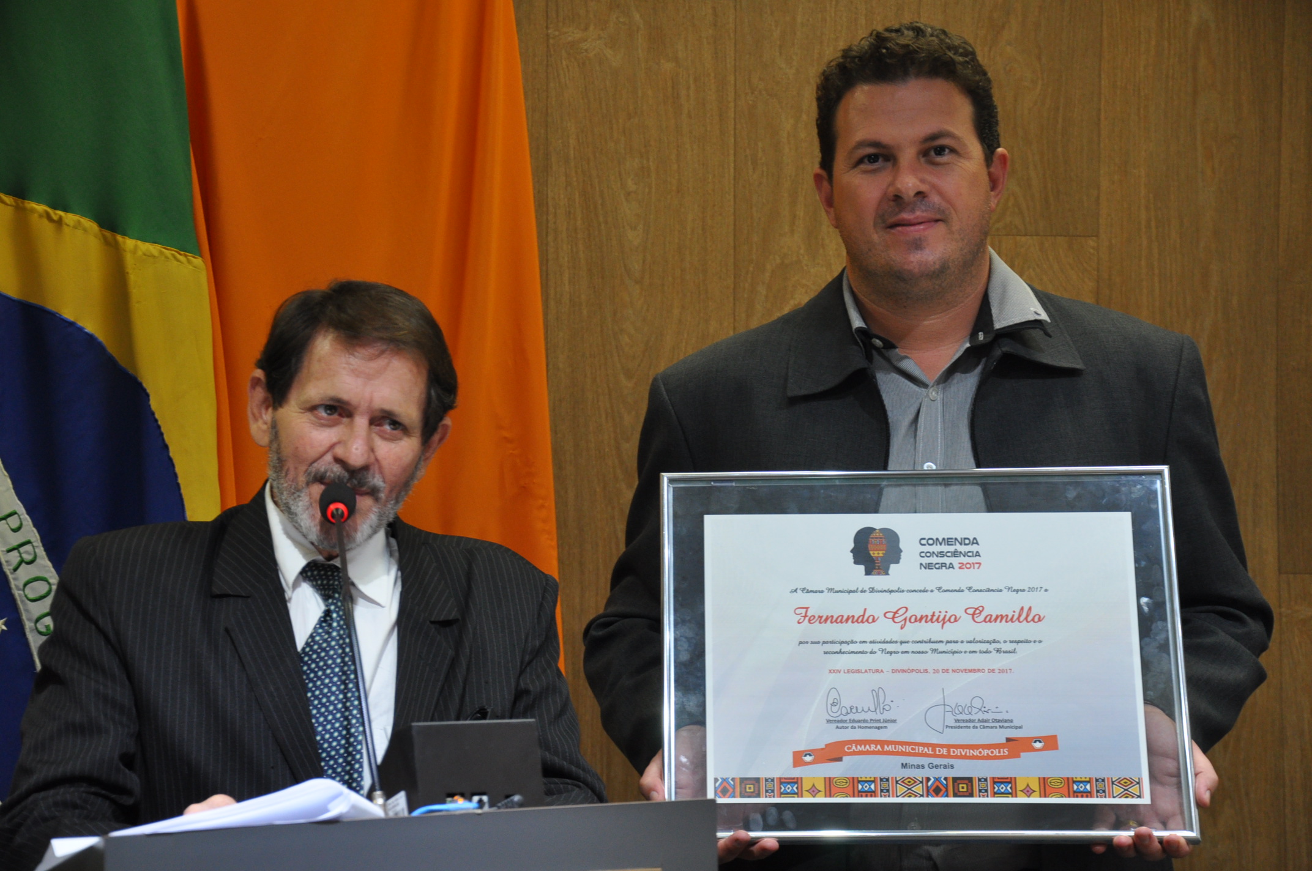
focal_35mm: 99
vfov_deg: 13.8
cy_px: 436
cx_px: 656
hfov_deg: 20.6
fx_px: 3604
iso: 640
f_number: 5.3
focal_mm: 66
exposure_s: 1/30
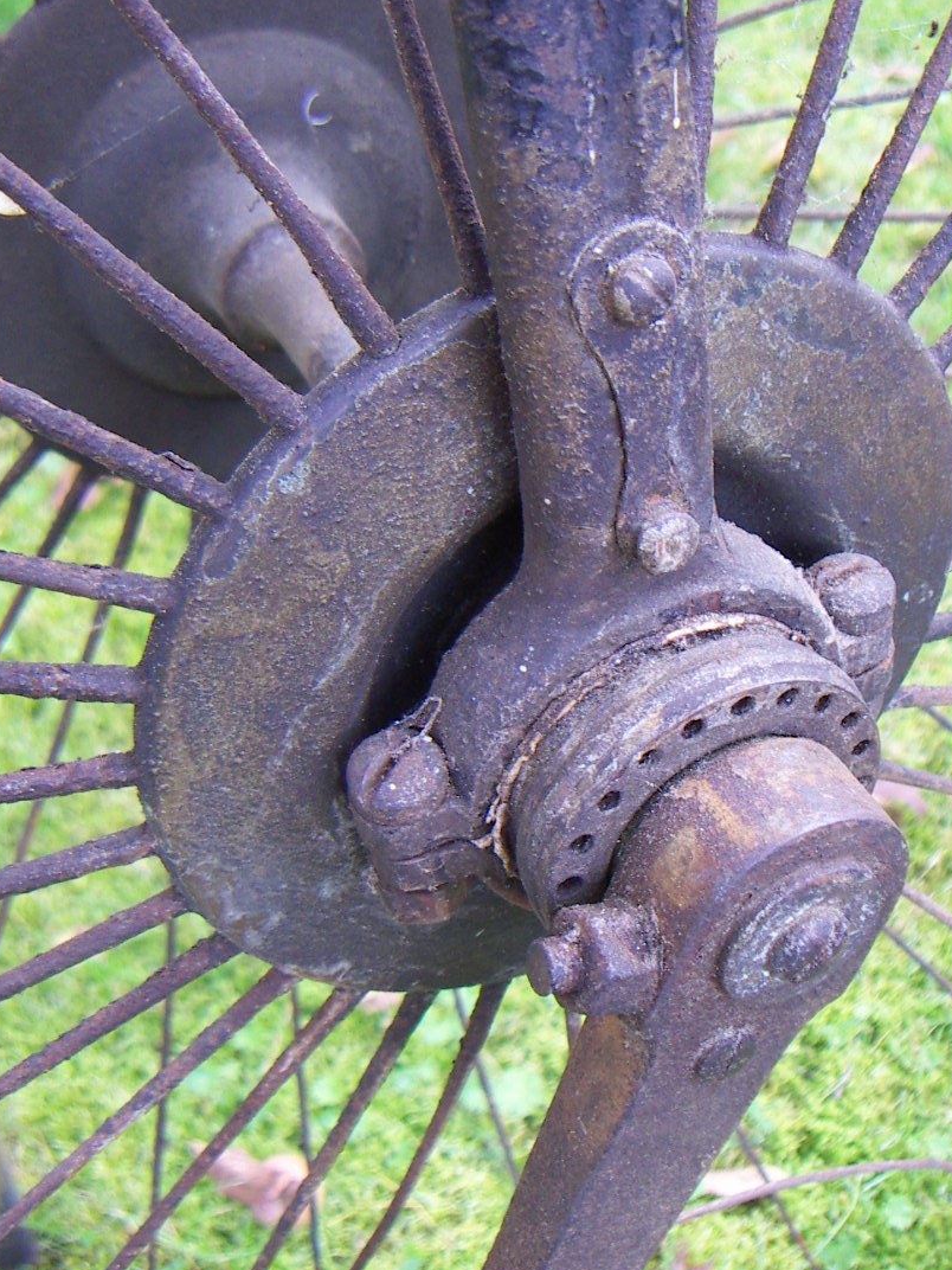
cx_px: 506
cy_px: 528
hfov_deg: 33.6
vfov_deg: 43.7
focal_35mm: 43
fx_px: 1577
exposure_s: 1/50
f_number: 2.8
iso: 80
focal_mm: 4.7
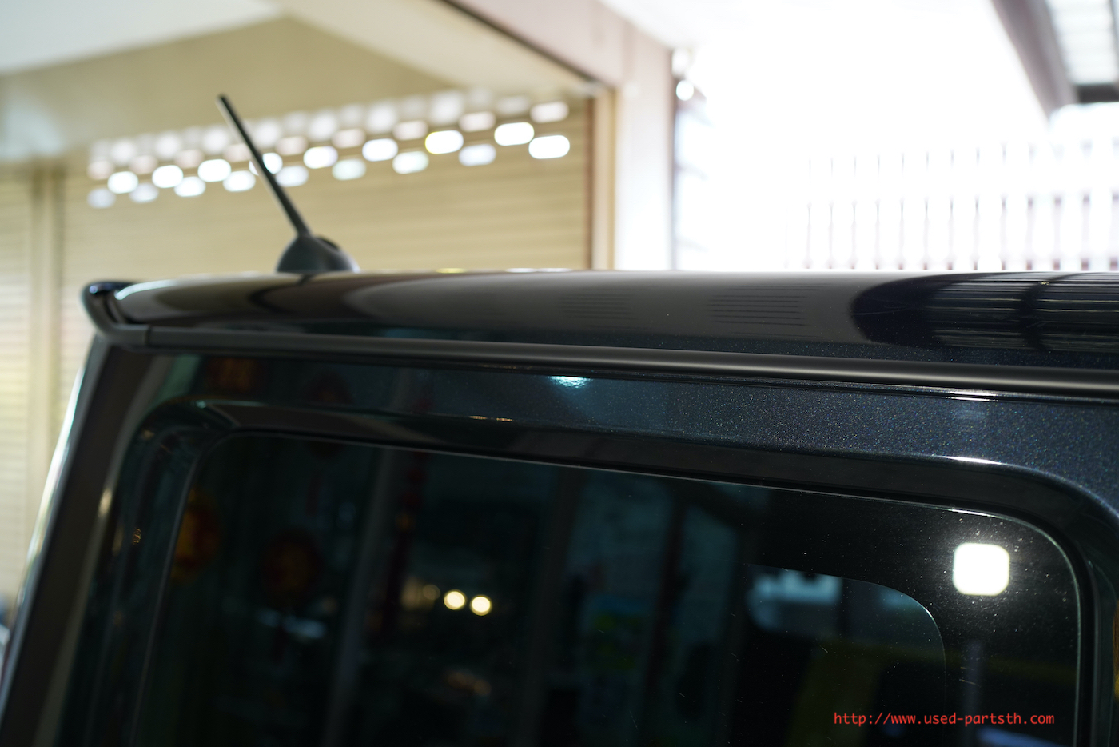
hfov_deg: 54.4
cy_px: 374
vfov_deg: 37.9
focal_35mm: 35
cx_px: 560
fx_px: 1088
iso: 640
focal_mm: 35
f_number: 2.8
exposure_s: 1/40
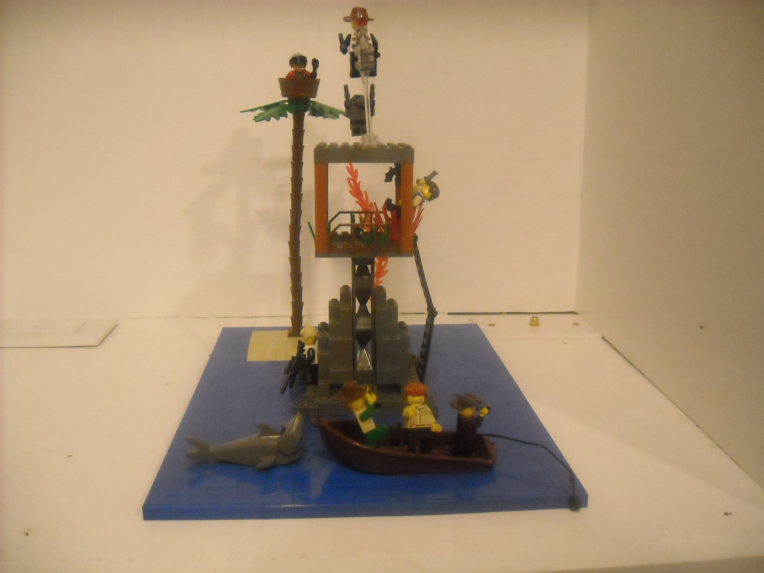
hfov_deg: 52.6
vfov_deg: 40.7
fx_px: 772
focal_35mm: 35
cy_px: 286
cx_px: 382
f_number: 2.8
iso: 800
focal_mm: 5.7
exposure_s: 1/60
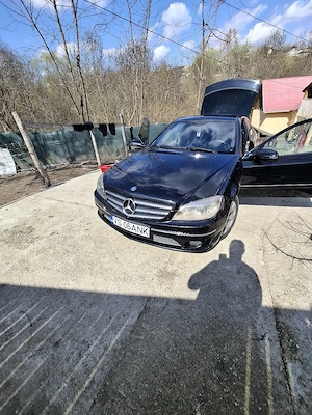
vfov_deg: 106.2
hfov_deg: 89.9
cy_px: 208
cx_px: 156
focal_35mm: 13
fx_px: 156
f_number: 2.2
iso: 40
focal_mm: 1.74
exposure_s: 1/714
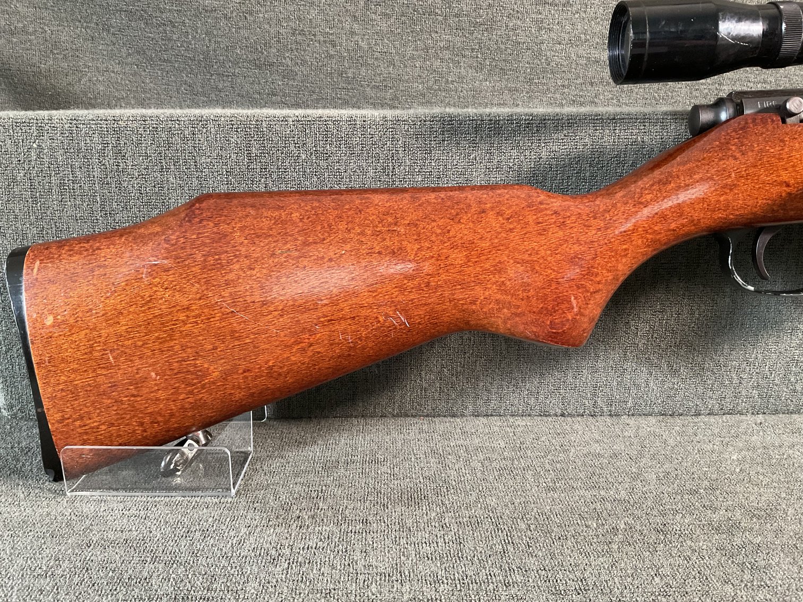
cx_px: 402
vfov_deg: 48.2
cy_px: 301
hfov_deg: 61.7
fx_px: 673
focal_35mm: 29
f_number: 1.8
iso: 250
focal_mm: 3
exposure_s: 1/40
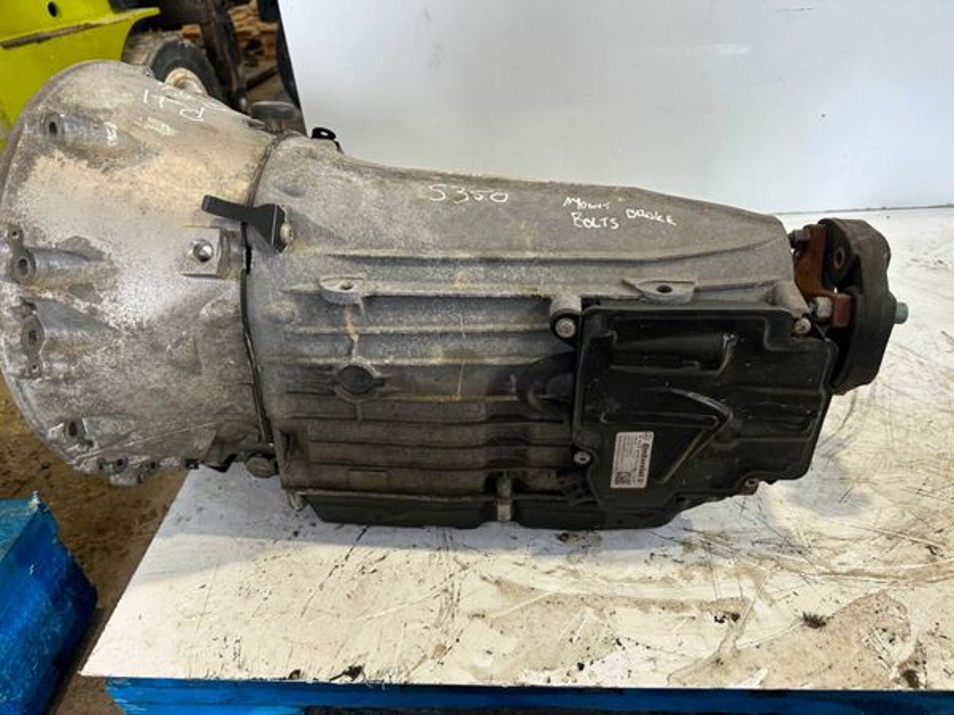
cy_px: 358
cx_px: 477
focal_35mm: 24
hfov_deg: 71.6
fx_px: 661
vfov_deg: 56.8
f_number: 1.78
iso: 160
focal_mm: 6.86
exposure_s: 1/50
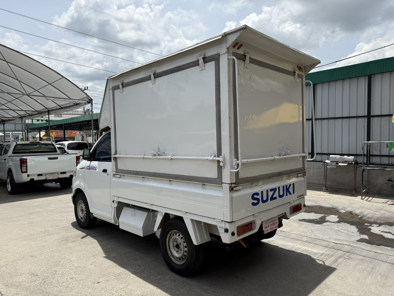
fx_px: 273
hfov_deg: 71.6
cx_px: 197
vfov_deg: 56.8
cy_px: 148
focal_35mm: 24
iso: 80
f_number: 1.78
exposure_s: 1/5319
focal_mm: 6.76
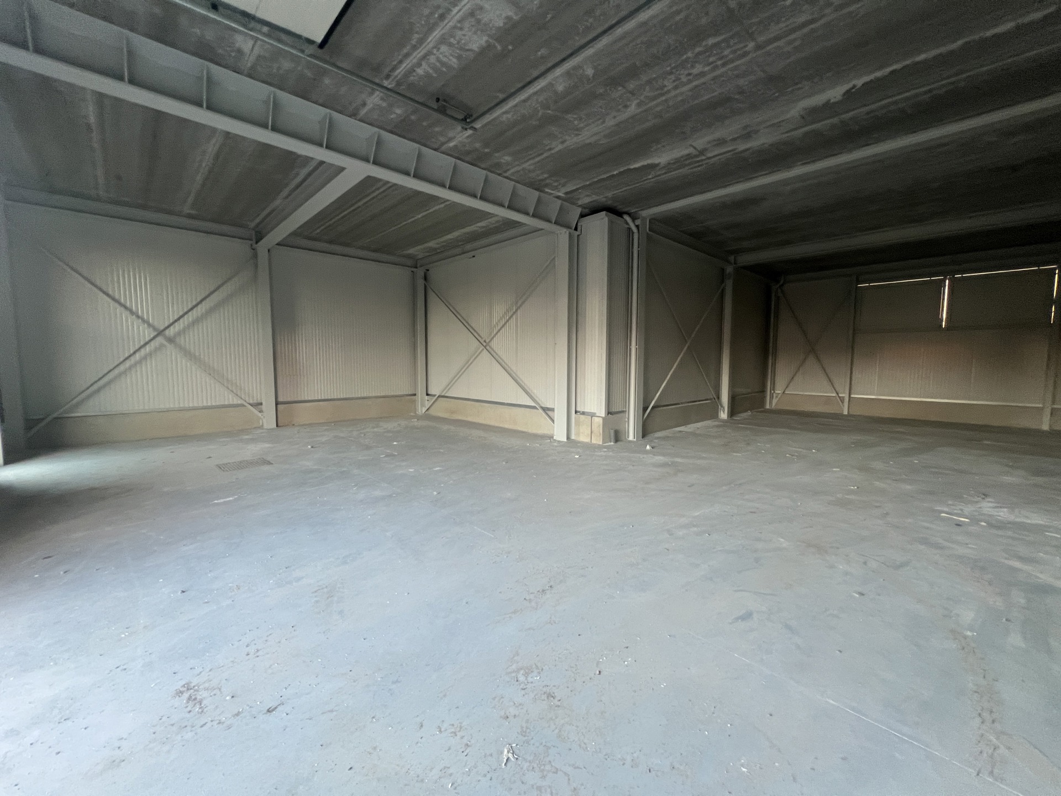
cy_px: 398
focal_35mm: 13
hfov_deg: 106.2
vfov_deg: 89.9
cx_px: 530
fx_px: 398
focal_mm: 1.57
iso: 250
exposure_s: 1/80
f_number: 1.8
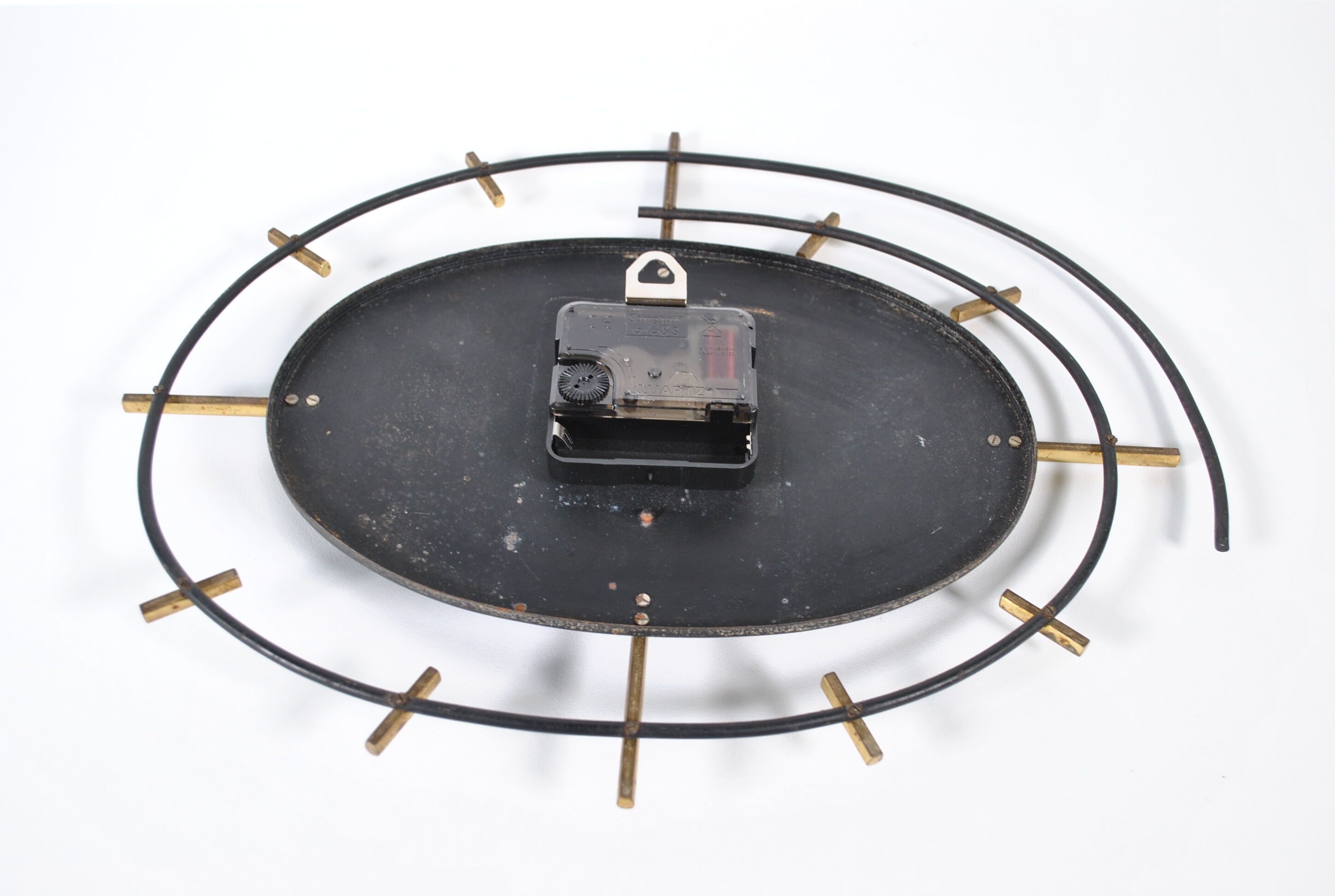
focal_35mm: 36
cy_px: 448
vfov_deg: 37.0
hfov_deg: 53.0
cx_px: 668
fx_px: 1338
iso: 200
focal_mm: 24
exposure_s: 1/50
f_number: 5.6
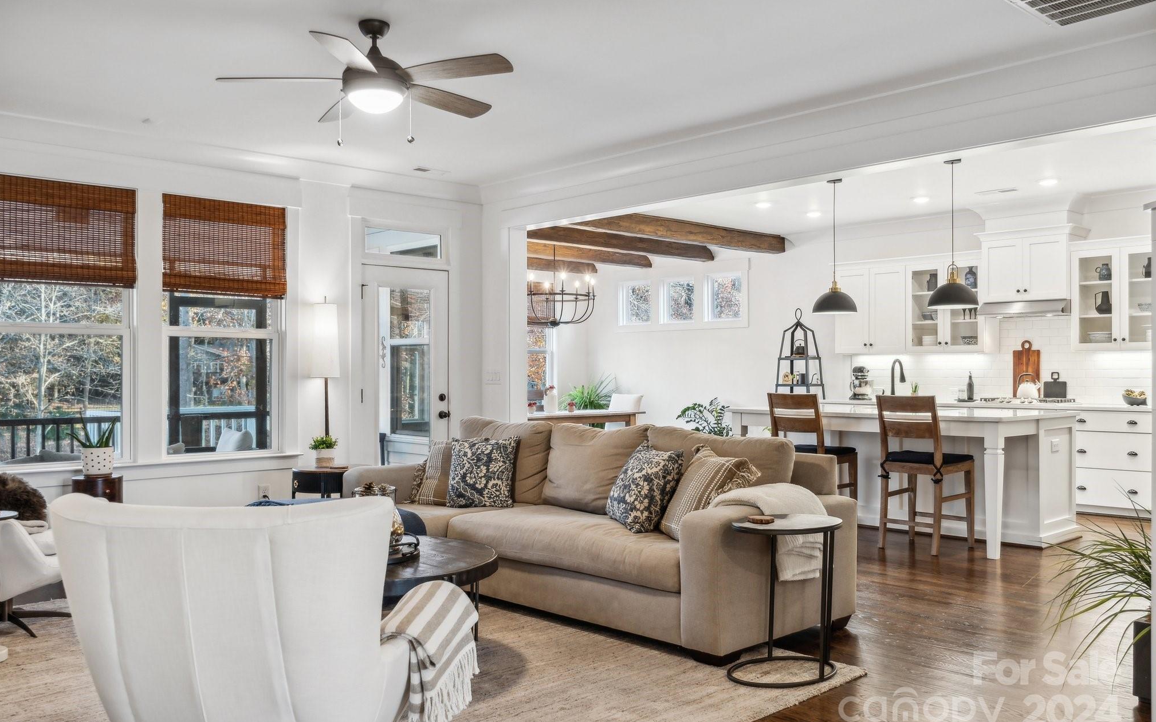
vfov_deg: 41.8
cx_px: 576
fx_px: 945
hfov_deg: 62.9
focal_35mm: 30
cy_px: 368
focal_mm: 29
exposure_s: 1/8
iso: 160
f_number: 7.1
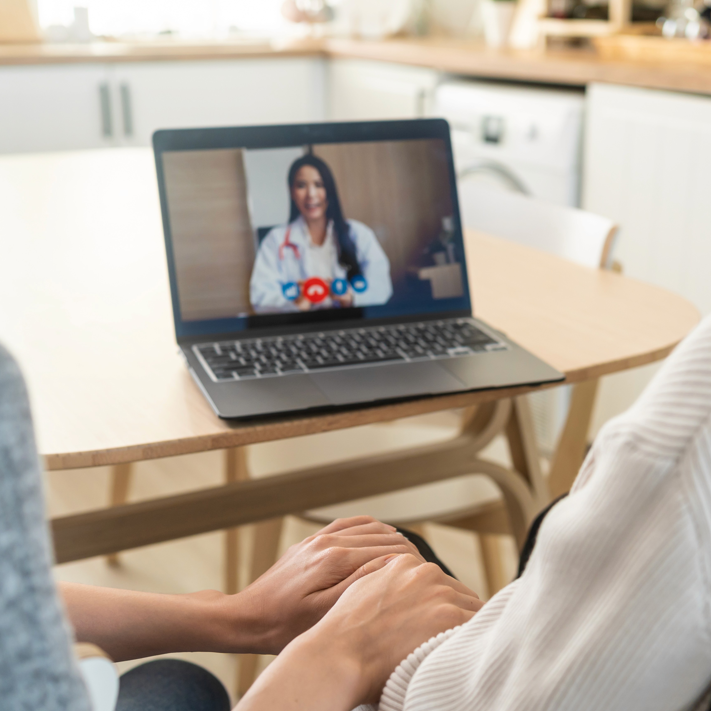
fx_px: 1208
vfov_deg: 32.7
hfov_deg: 32.7
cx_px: 428
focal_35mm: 52
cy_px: 405
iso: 400
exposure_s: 1/125
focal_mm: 35
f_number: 3.2
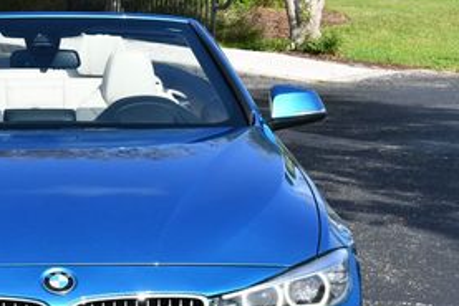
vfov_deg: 10.2
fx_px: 1709
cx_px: 36
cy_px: 233
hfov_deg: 15.1
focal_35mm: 134
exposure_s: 1/250
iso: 140
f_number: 8
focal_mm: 29
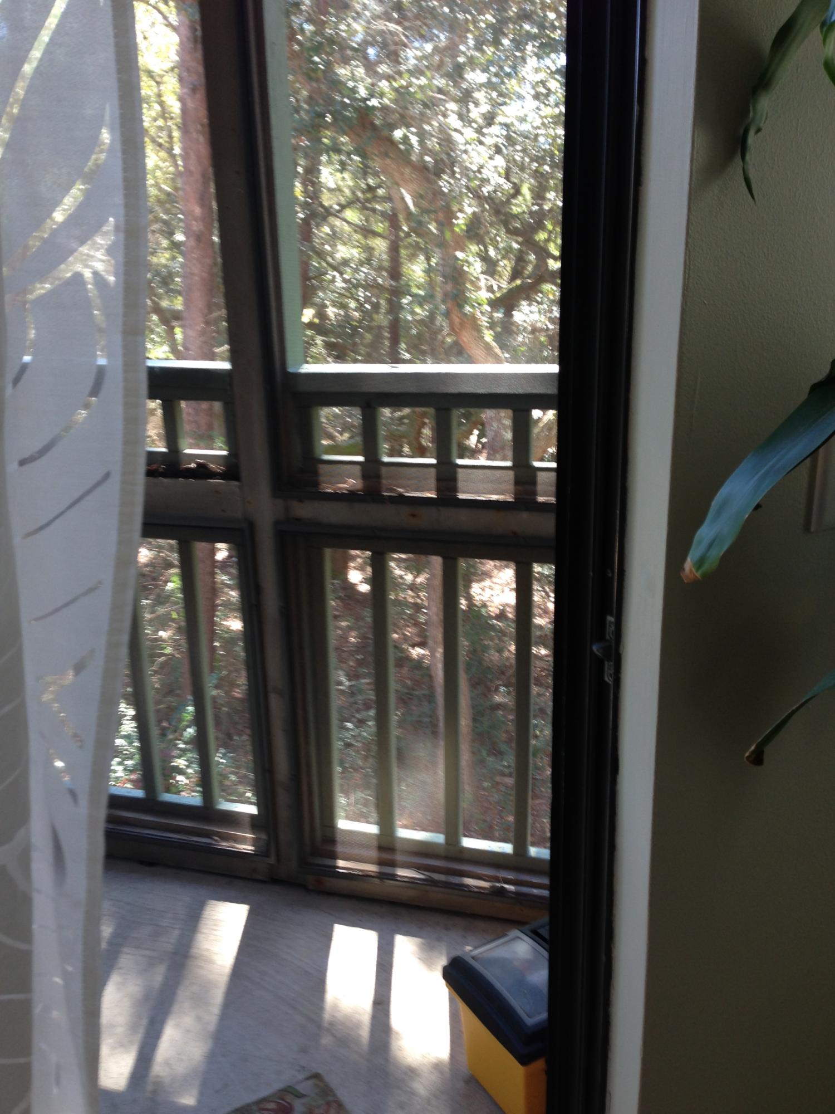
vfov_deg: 55.4
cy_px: 557
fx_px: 1061
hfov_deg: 42.9
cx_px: 418
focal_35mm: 33
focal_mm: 4.12
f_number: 2.4
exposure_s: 1/30
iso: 50
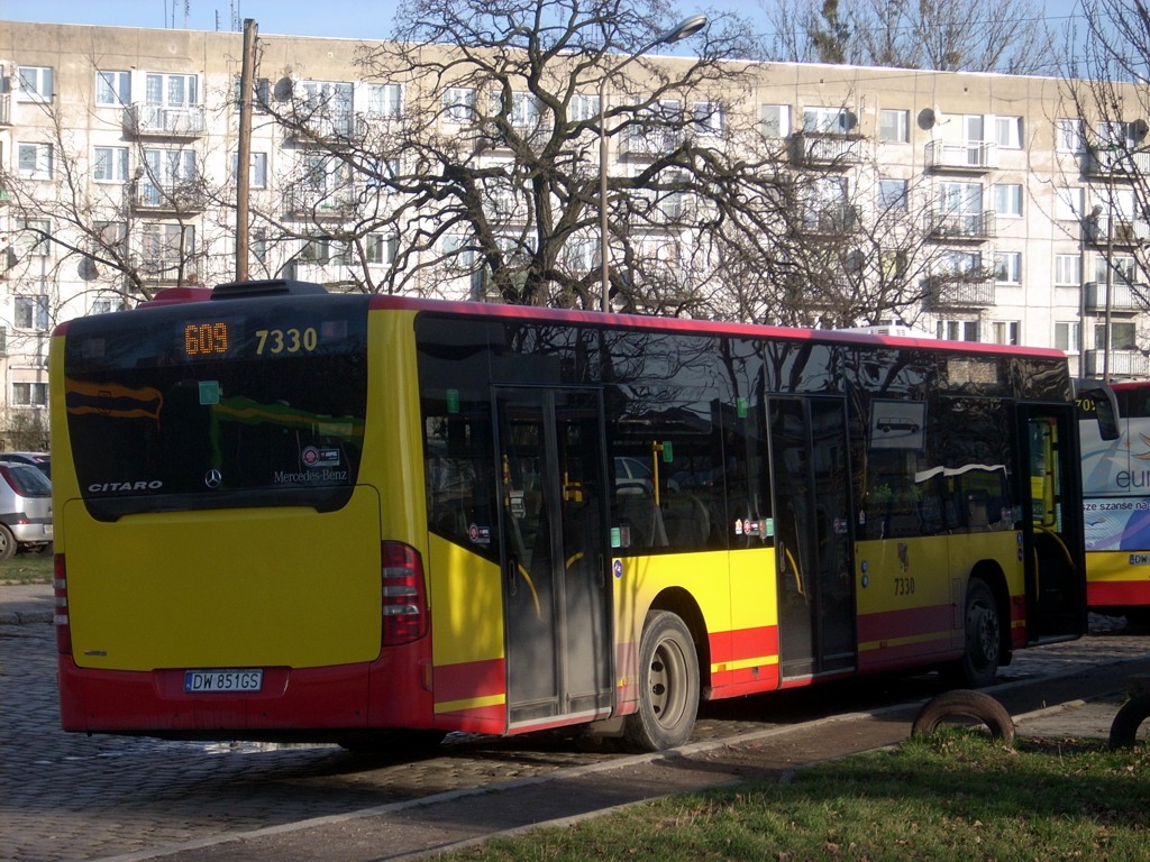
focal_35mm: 93
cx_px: 575
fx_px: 3090
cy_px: 431
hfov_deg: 21.1
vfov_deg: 15.9
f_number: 4.7
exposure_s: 1/250
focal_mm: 15.3
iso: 64
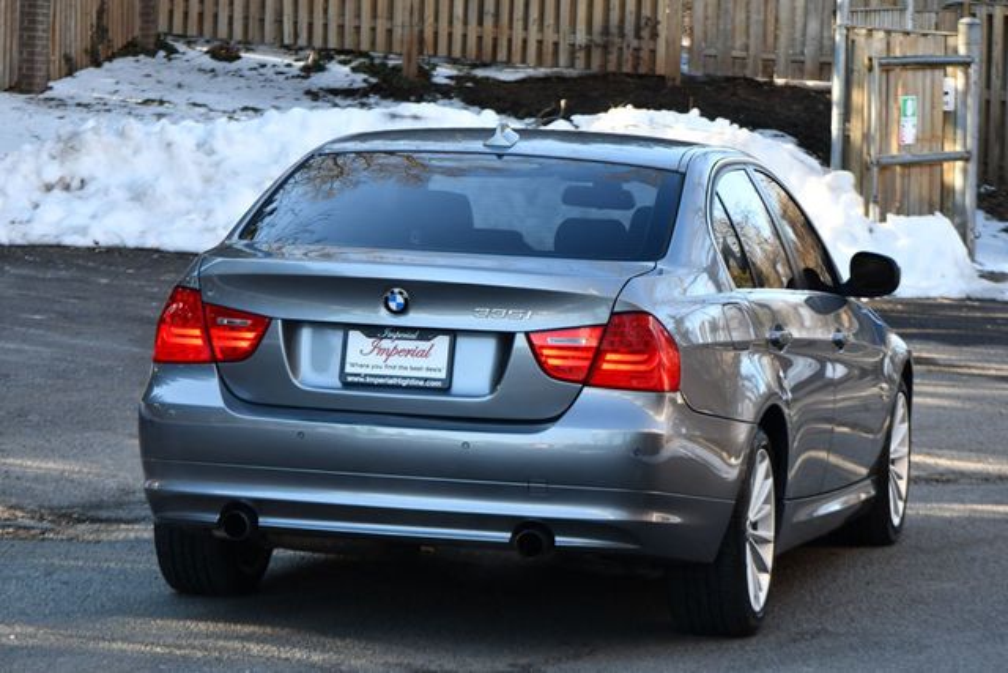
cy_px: 336
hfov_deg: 14.4
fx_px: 3977
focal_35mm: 142
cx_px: 504
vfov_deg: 9.7
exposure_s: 1/250
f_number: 5.6
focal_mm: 95
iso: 400
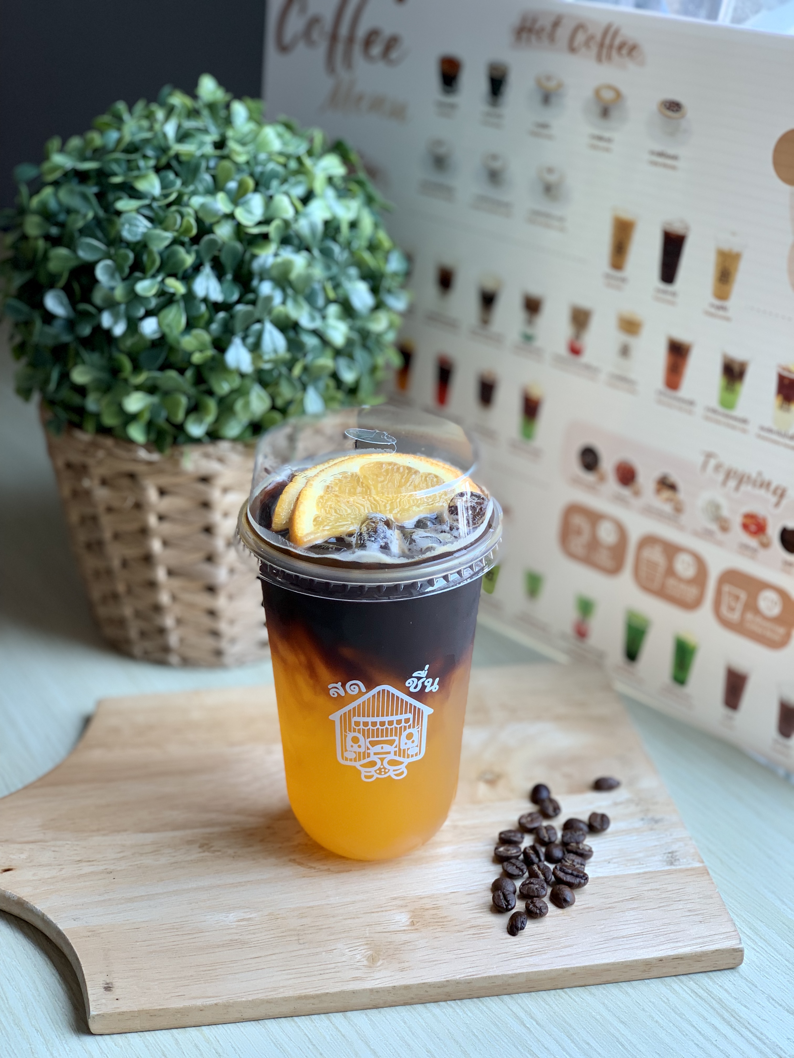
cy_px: 529
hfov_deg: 28.0
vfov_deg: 36.8
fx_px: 1590
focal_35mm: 52
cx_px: 397
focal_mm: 6
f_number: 2.4
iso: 40
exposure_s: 1/122
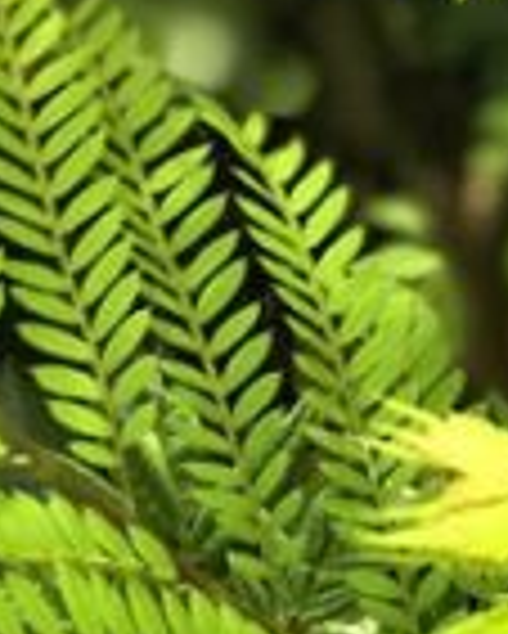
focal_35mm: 252
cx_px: 497
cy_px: -508
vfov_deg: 7.4
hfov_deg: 6.1
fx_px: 4731
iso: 16
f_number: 2.4
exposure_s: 1/110
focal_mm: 6
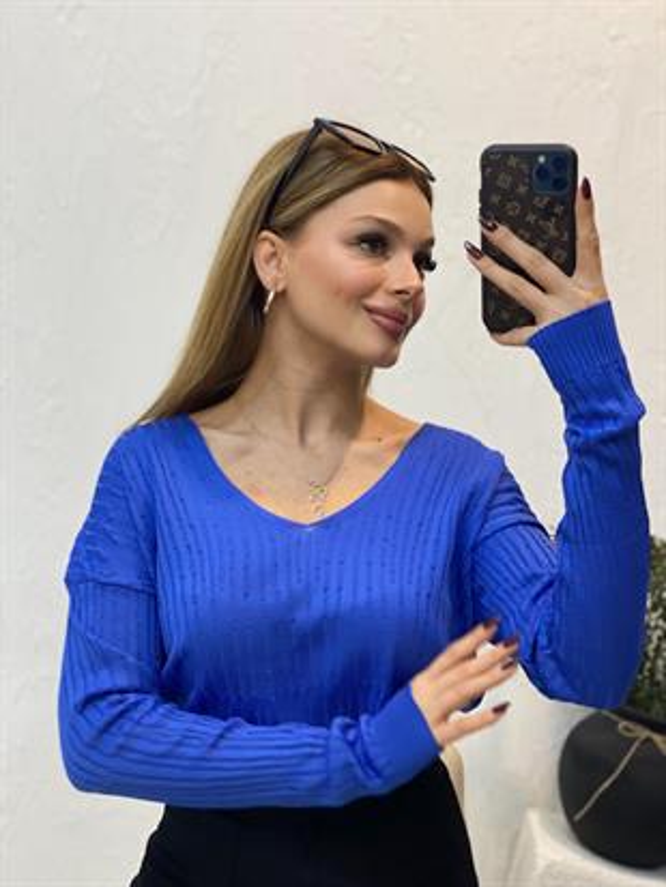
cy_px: 444
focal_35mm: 52
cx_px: 333
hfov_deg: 28.0
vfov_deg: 36.8
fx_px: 1333
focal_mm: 6
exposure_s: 1/100
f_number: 2
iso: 100
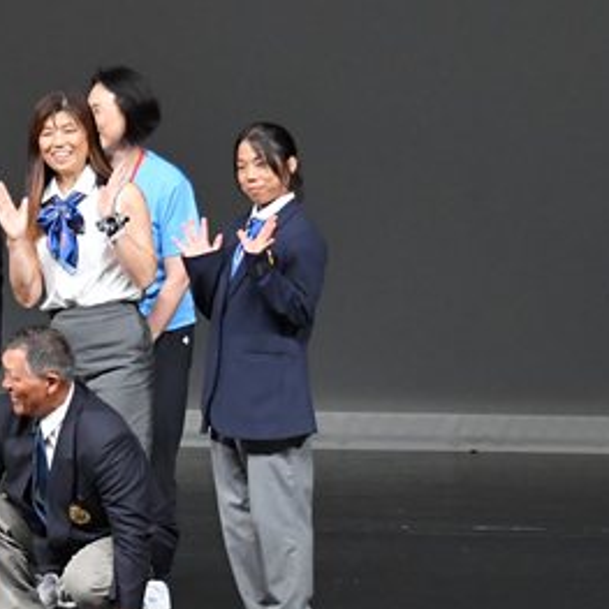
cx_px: -242
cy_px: 262
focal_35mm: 393
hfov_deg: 4.4
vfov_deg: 4.5
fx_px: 7822
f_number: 5.6
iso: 4000
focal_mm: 105
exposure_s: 1/400
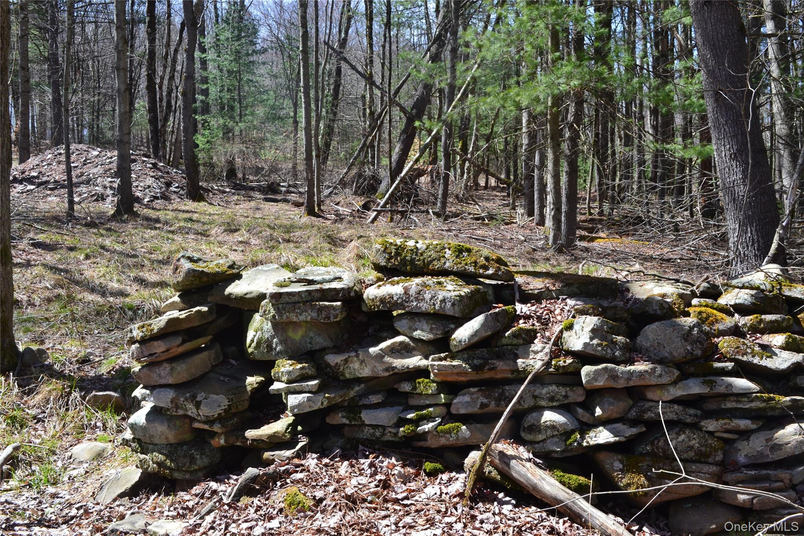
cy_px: 268
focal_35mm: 39
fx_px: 871
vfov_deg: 34.2
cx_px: 402
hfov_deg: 49.6
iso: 400
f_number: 9
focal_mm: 26
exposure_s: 1/160
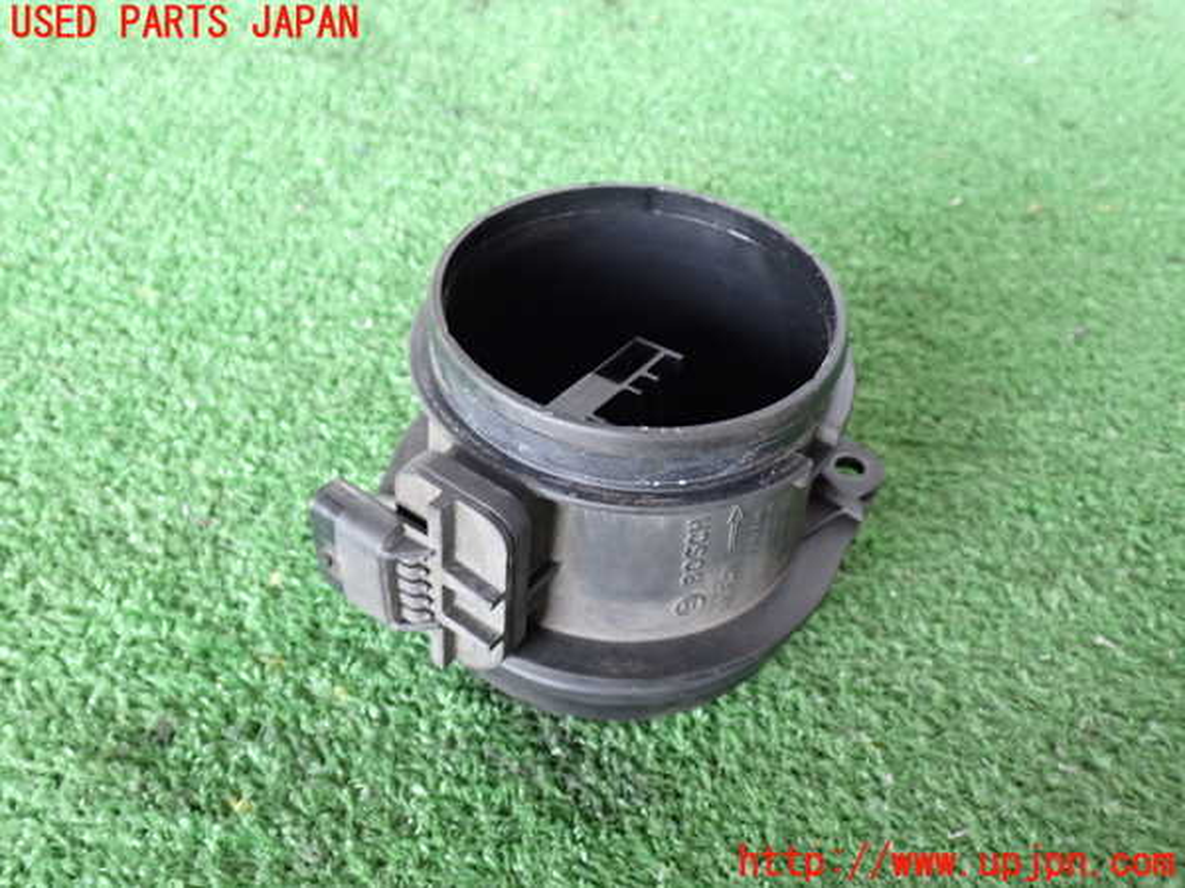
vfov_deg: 39.7
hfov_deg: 51.4
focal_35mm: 36
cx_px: 592
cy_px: 444
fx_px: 1232
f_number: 2.5
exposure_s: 1/40
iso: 500
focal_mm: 6.37
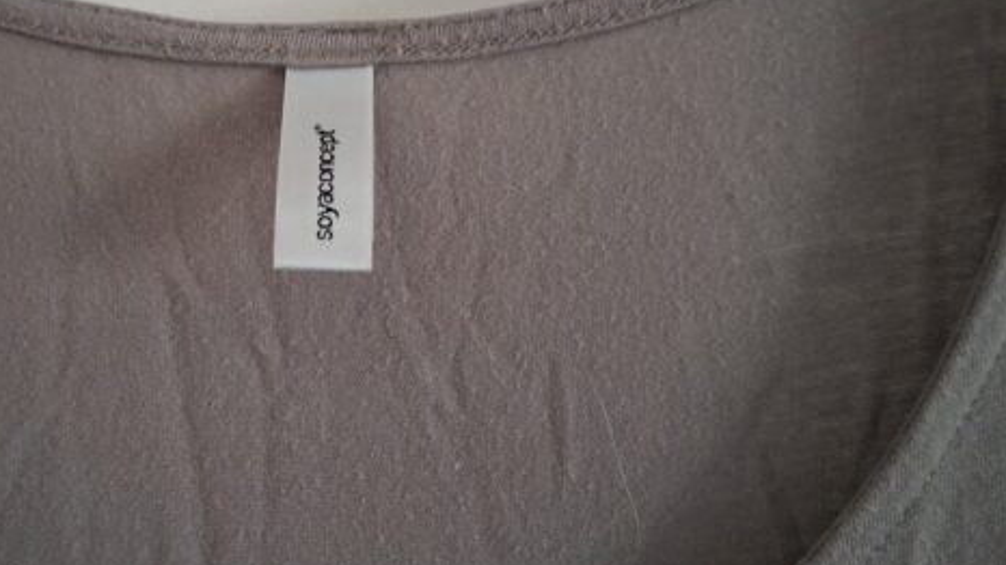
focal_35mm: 43
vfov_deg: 27.6
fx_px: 1147
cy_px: 216
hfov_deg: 46.8
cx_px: 361
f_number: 1.8
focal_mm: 5.54
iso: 1000
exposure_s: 1/20
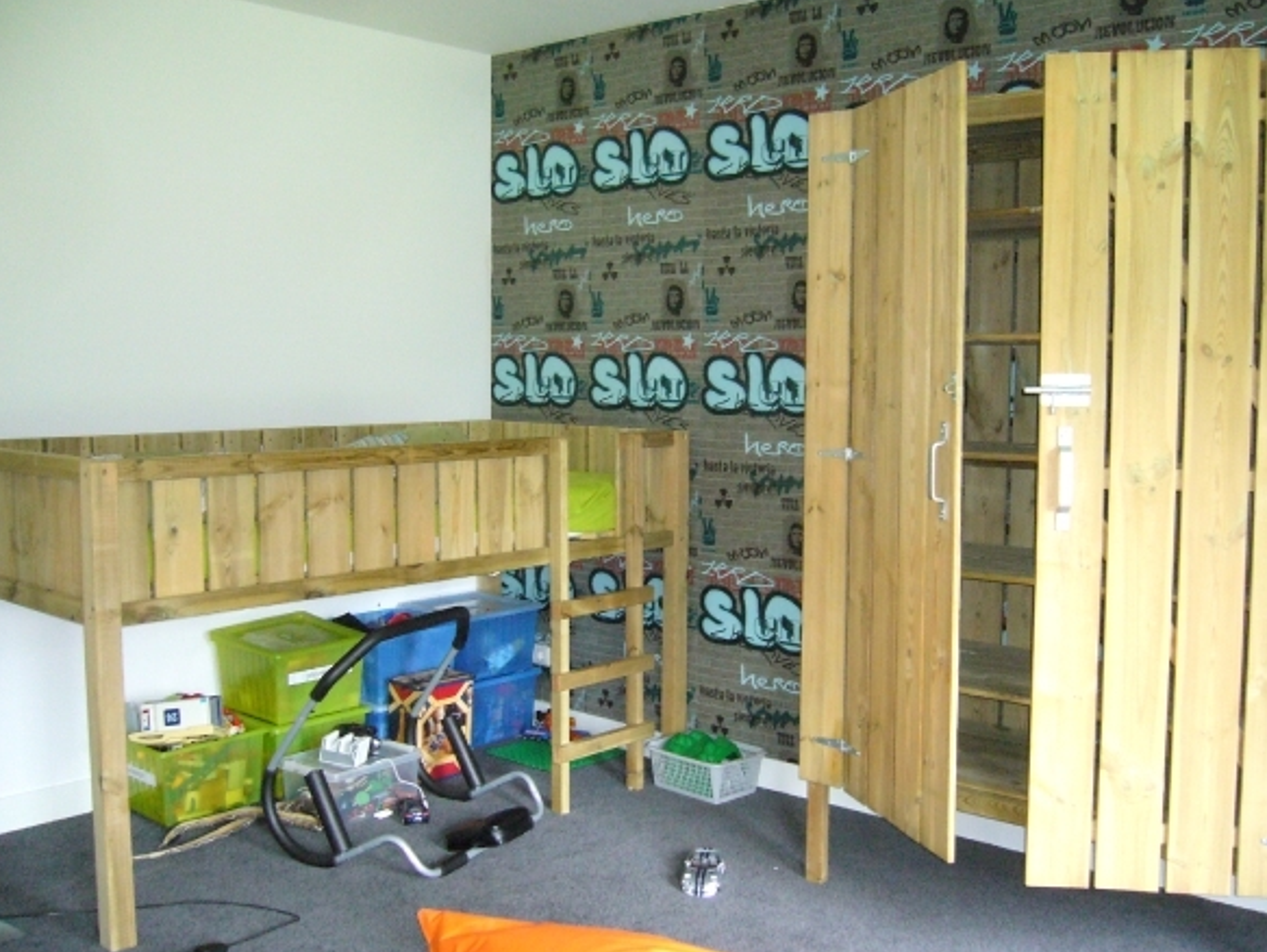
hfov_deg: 51.3
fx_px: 1318
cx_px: 630
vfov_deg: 39.7
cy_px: 476
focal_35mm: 36
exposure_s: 1/30
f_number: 2.8
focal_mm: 5.8
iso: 400
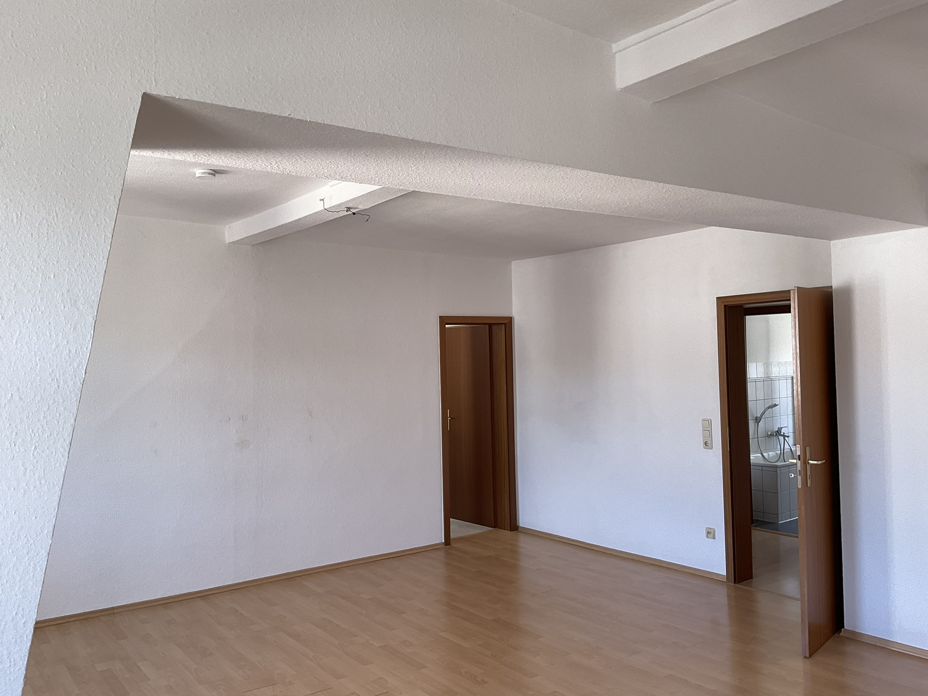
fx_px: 777
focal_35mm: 29
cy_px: 348
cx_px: 464
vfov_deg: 48.2
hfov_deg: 61.7
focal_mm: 3
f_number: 1.8
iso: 64
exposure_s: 1/69
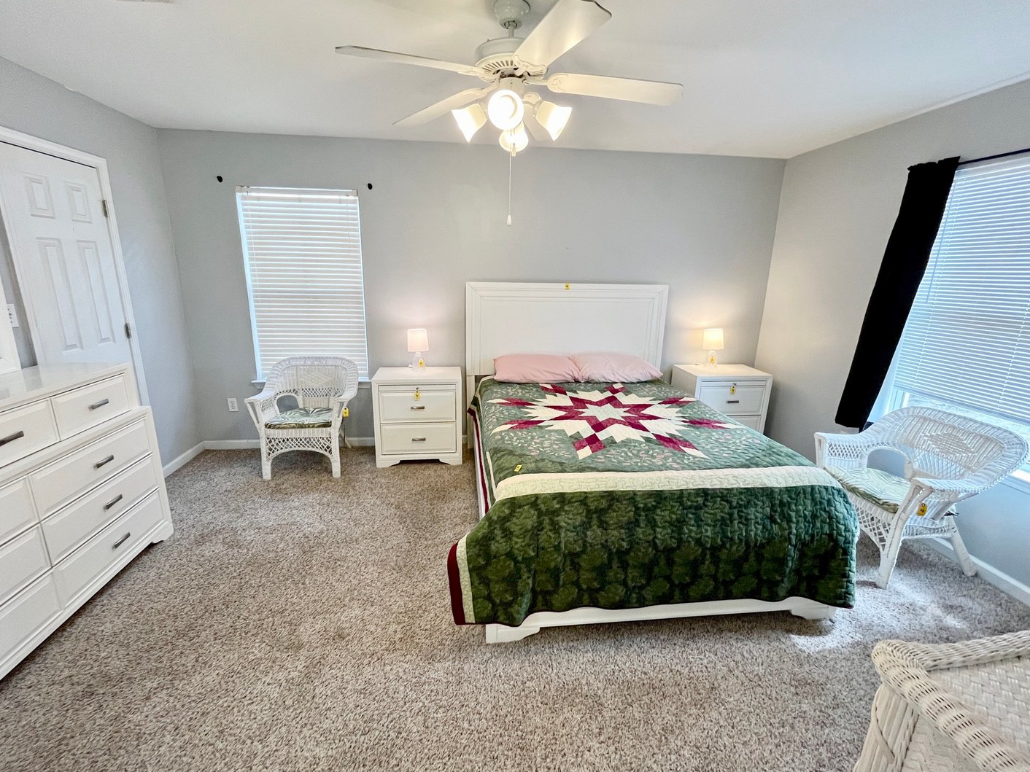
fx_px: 446
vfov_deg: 81.7
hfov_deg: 98.2
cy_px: 383
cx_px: 512
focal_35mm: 15
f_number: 2
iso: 250
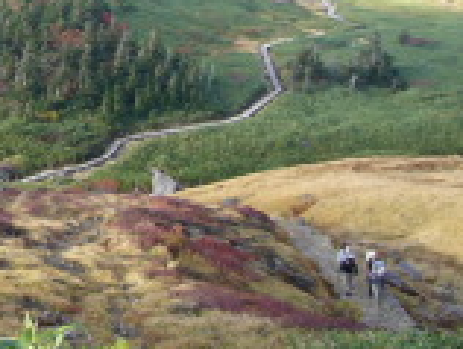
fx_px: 1018
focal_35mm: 76
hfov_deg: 23.5
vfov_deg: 19.0
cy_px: 9
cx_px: -85
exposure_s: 1/160
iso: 80
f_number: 2.8
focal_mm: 4.6
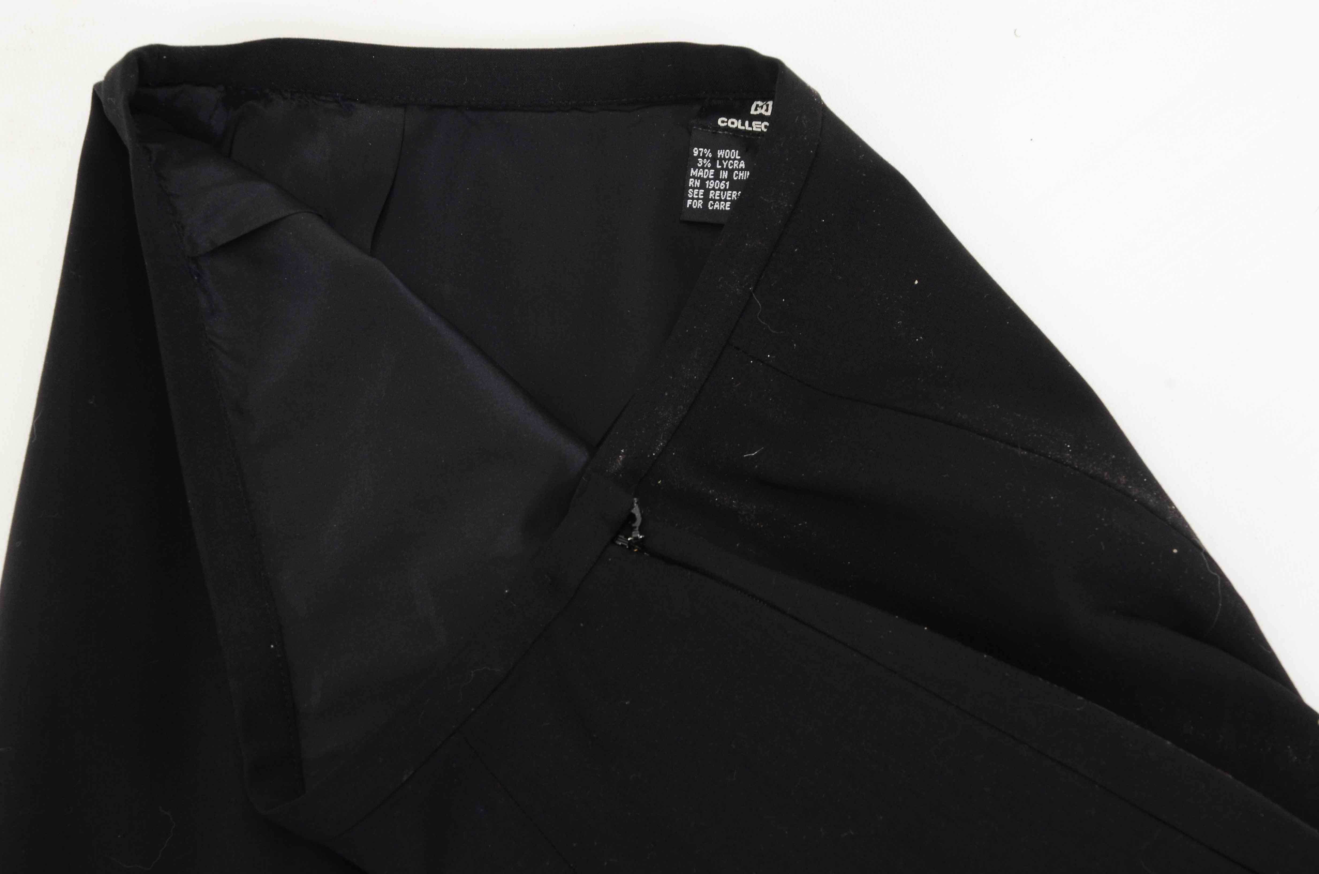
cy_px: 437
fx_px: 5046
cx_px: 660
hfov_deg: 14.9
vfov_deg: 9.9
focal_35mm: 138
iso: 400
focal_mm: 92
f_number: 11
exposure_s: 1/80
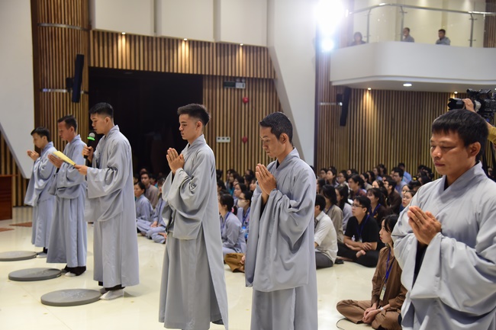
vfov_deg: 27.0
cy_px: 165
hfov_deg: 39.6
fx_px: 689
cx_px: 248
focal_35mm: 50
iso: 1600
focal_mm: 50
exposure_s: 1/125
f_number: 4
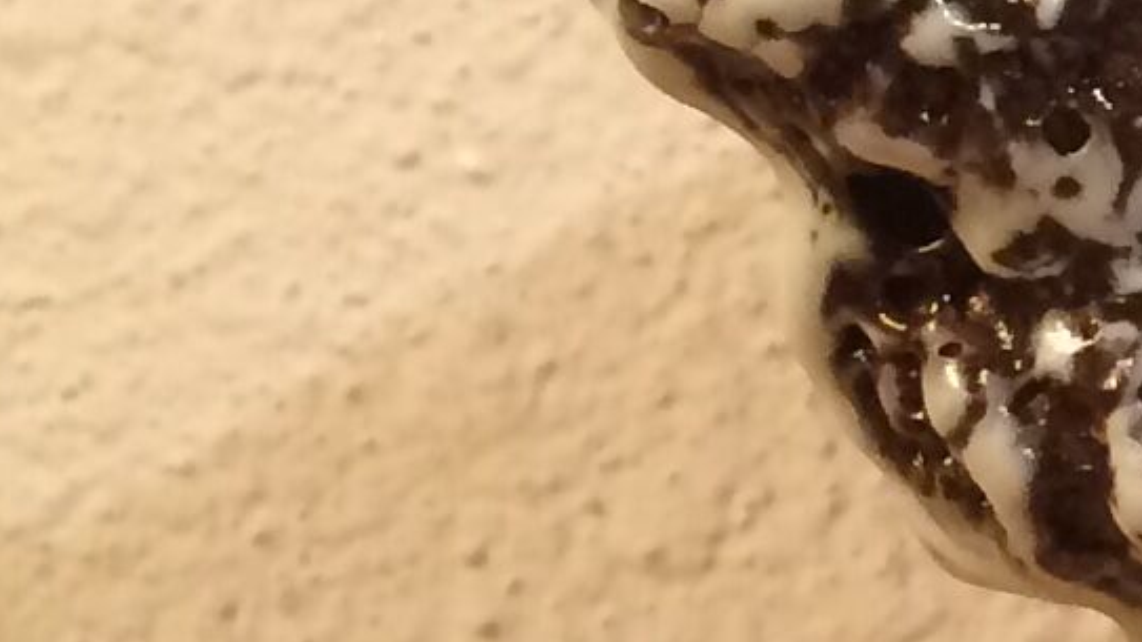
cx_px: 3005
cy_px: -194
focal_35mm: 190
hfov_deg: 9.6
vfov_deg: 6.3
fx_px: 5751
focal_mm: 4.15
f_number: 2.2
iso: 64
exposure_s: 1/33
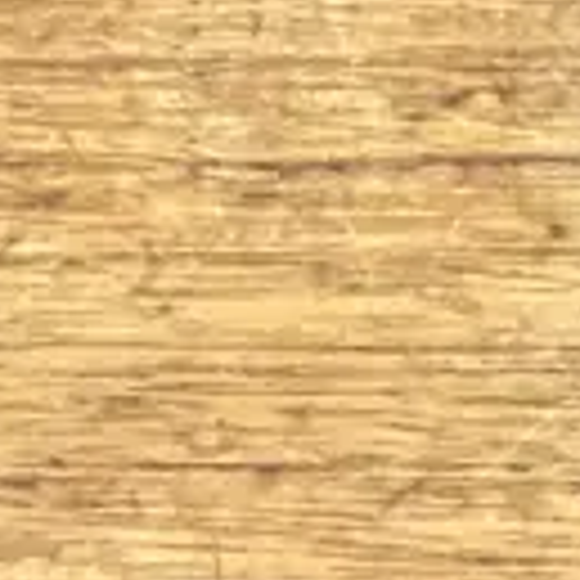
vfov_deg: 7.0
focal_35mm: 197
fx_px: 3734
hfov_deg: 8.7
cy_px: -1673
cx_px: 751
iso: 320
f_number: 1.8
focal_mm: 3.99
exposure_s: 1/25
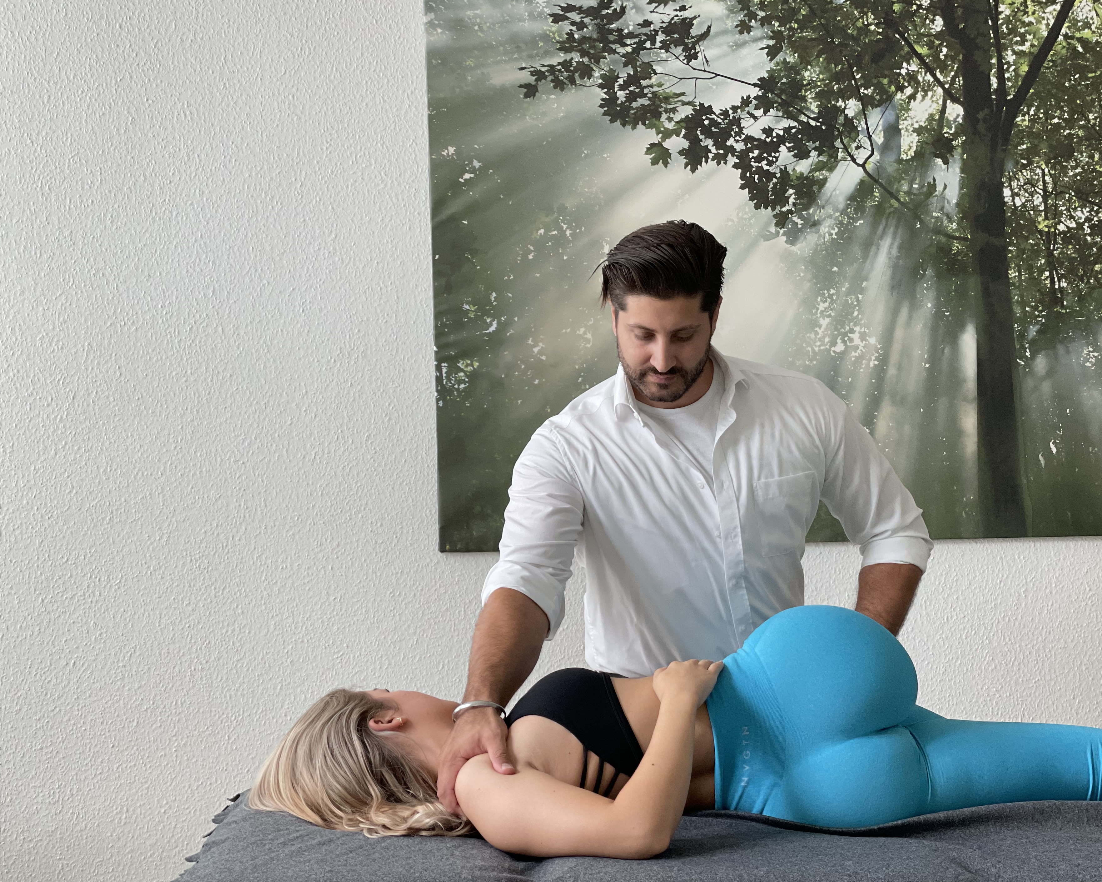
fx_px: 1892
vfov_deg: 26.2
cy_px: 451
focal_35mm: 58
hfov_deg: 32.5
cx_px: 540
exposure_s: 1/122
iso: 125
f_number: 2
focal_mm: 6
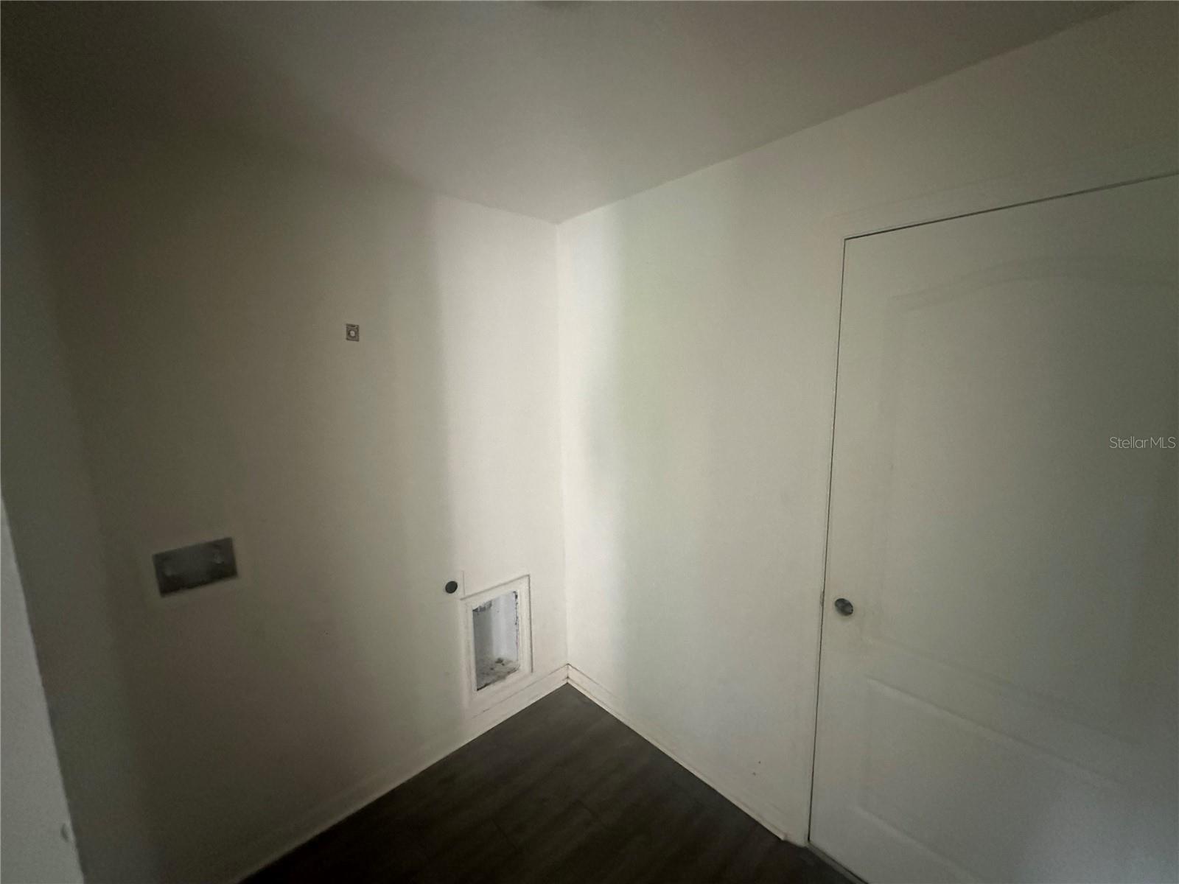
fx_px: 477
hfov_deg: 102.1
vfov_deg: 85.7
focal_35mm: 14
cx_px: 590
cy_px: 442
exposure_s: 1/60
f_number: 2.2
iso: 1000
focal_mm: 2.22
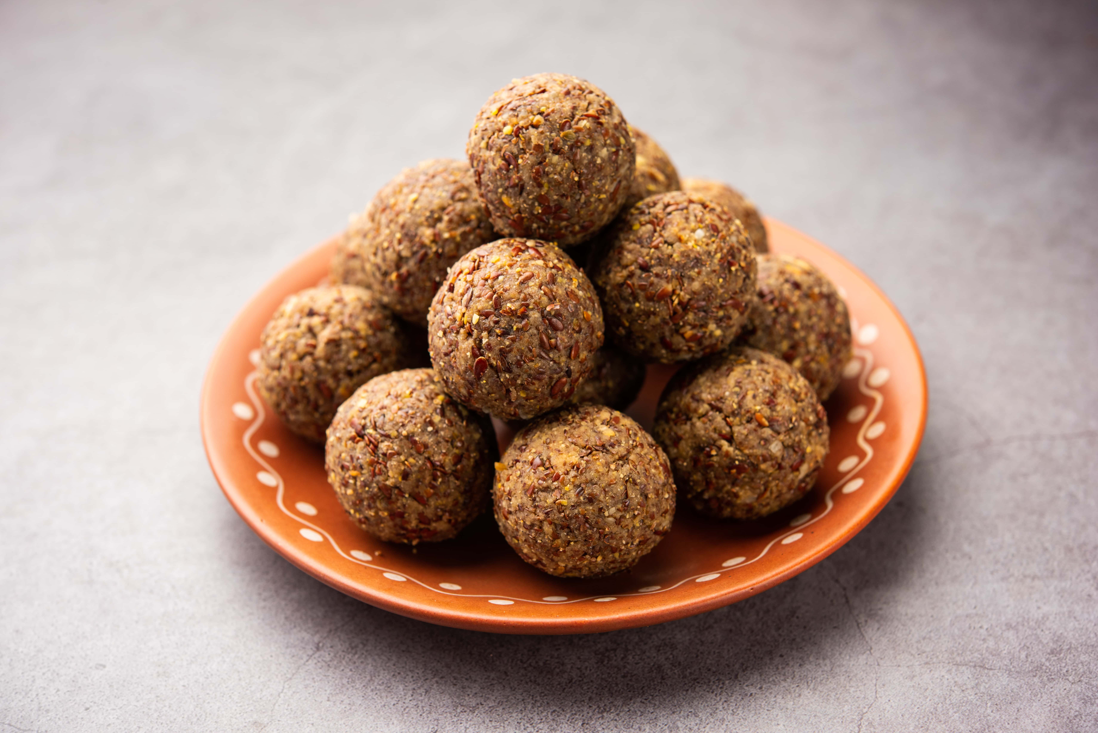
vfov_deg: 22.6
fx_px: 1830
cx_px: 549
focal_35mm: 60
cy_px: 366
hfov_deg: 33.4
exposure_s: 1/125
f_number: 5.6
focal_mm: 60
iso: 100
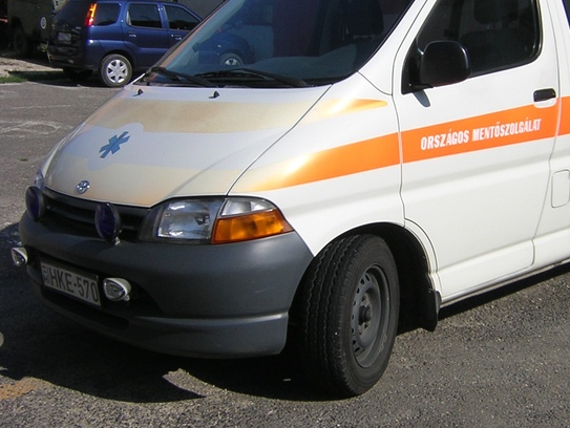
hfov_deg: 35.7
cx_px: 396
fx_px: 873
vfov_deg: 27.5
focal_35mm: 53
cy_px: 157
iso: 100
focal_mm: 4.7
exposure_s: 1/568
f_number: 5.2
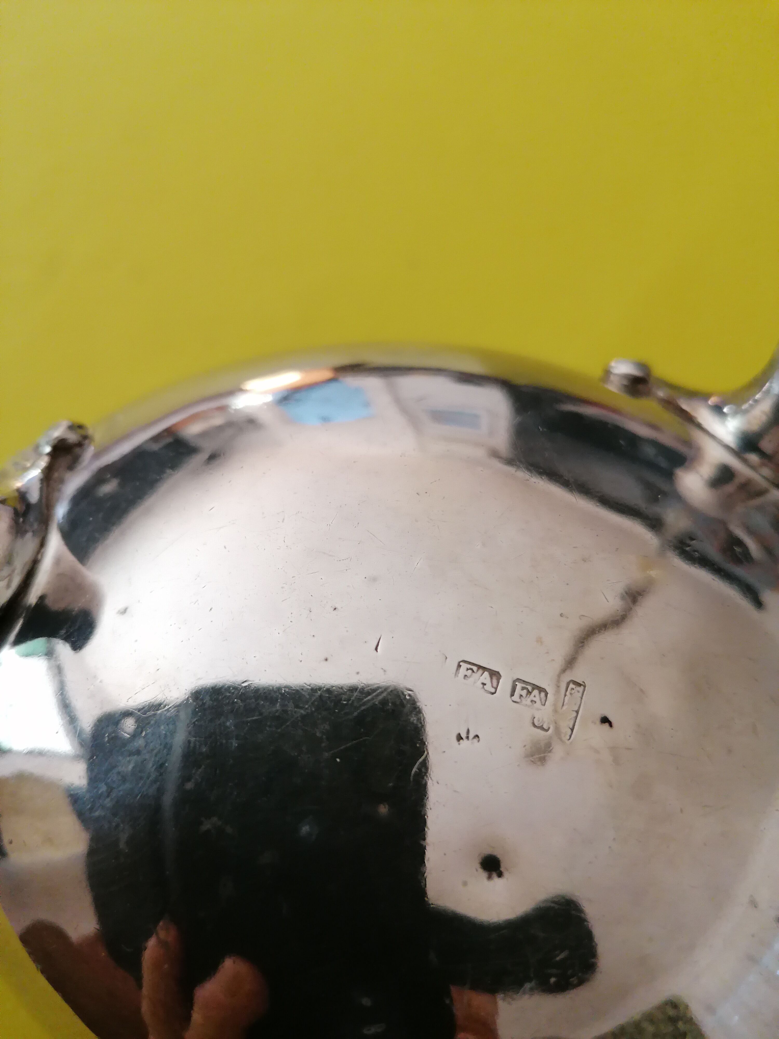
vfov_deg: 65.3
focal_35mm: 27
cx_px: 390
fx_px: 810
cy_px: 520
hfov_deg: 51.4
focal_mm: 4.75
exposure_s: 1/25
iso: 320
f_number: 1.8
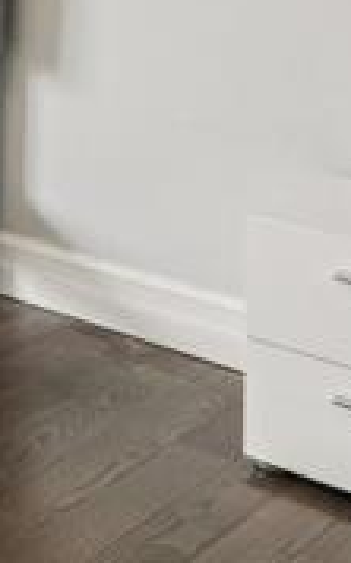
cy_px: -256
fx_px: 1486
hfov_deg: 9.4
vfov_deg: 19.1
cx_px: -816
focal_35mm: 97
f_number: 9
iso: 400
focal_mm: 16.5
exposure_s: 1/30
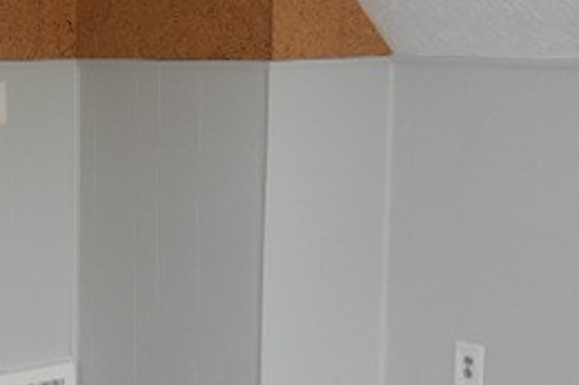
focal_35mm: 87
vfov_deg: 15.7
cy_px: 223
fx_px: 1398
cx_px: 42
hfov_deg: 22.7
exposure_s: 1/30
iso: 280
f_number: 3.4
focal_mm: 6.1
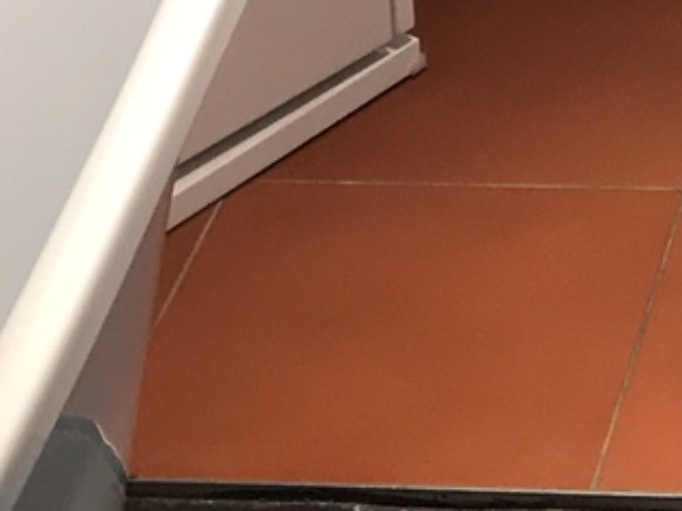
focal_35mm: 180
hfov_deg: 10.5
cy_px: -934
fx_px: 3545
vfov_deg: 7.4
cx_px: 1122
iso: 32
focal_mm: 3.99
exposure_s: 1/100
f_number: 1.8
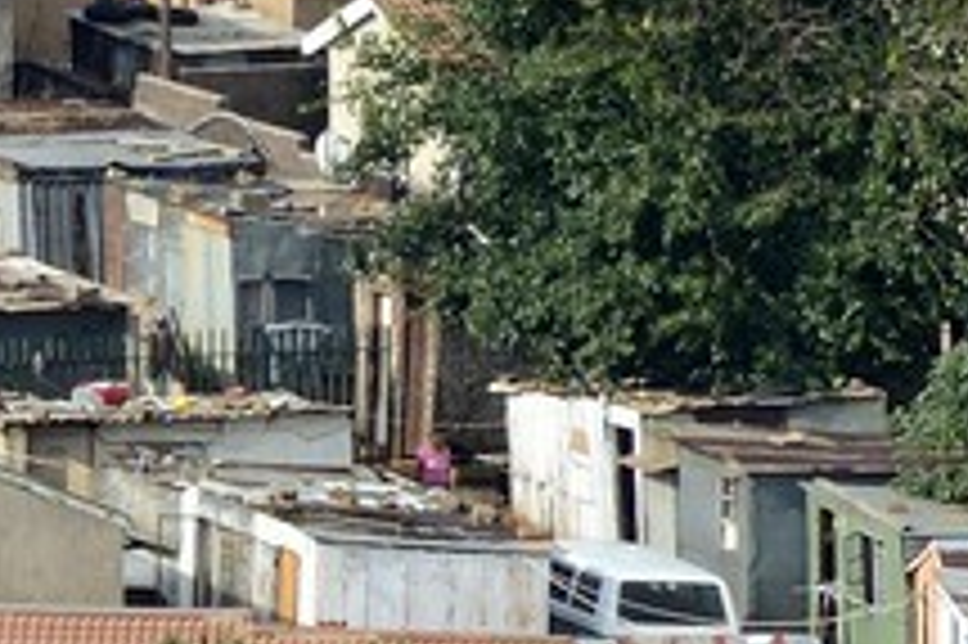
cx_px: -2031
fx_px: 40006
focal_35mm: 1489
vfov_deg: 0.9
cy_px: -617
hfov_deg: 1.4
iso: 200
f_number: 9
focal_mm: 200
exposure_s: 1/320
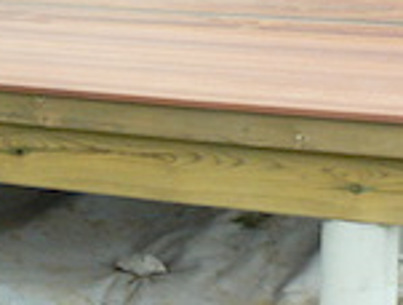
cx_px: 48
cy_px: -78
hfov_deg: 18.1
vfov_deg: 13.4
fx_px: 1249
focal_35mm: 107
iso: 400
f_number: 5.6
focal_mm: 6
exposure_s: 1/400
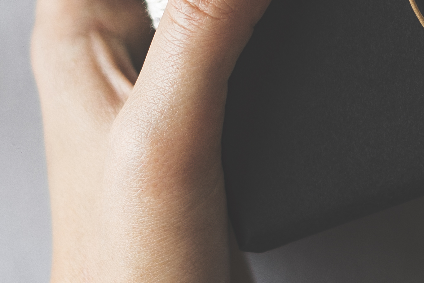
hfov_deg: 6.9
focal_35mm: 296
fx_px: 3487
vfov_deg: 4.6
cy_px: -106
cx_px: 455
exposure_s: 1/8
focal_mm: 55
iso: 50
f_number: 1.8
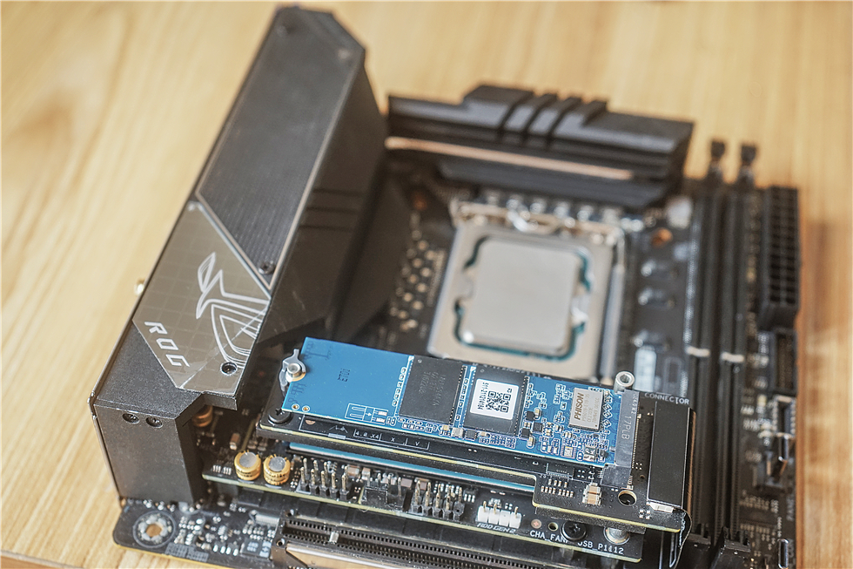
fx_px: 1113
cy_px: 284
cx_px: 426
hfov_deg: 41.9
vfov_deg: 28.6
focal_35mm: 47
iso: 400
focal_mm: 47
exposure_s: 1/15
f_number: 5
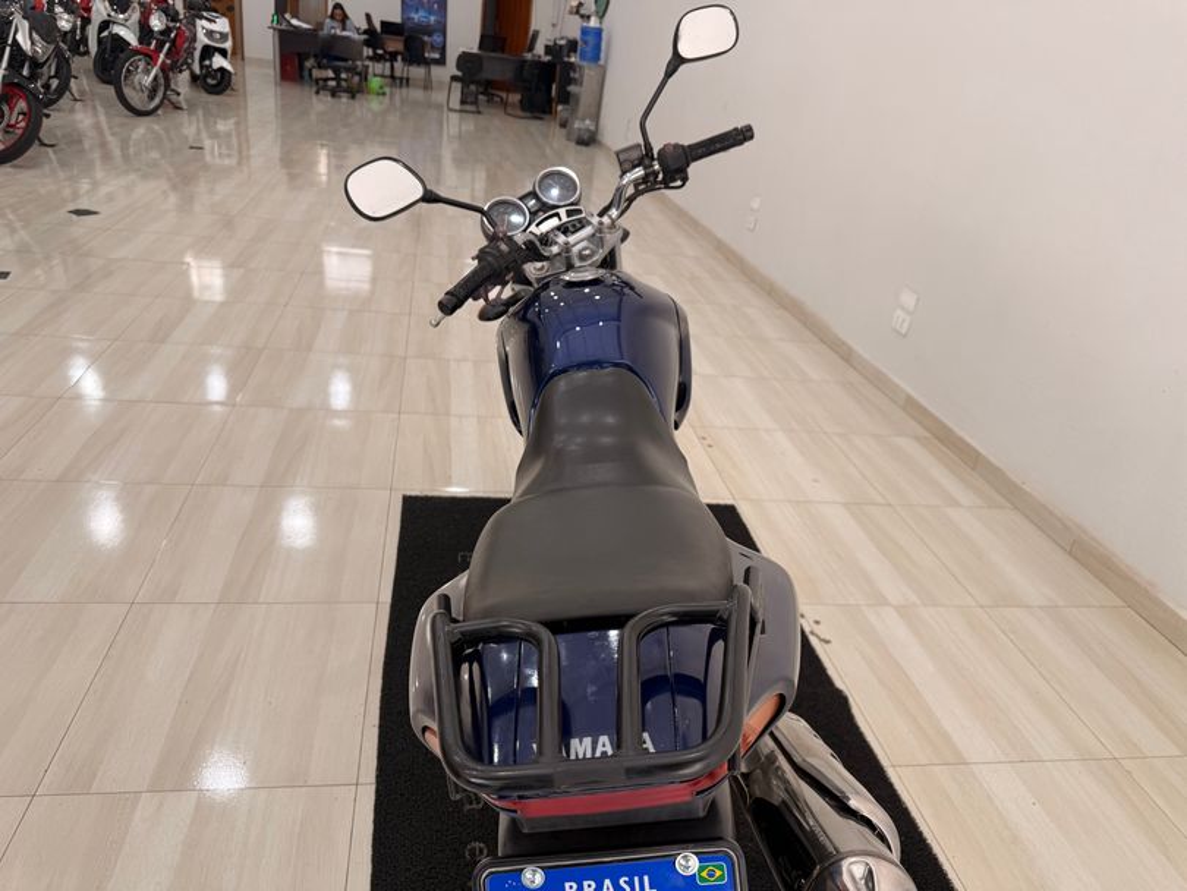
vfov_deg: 56.8
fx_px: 823
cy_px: 446
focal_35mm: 24
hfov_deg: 71.6
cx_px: 594
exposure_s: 1/120
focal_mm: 6.76
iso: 80
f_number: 1.78
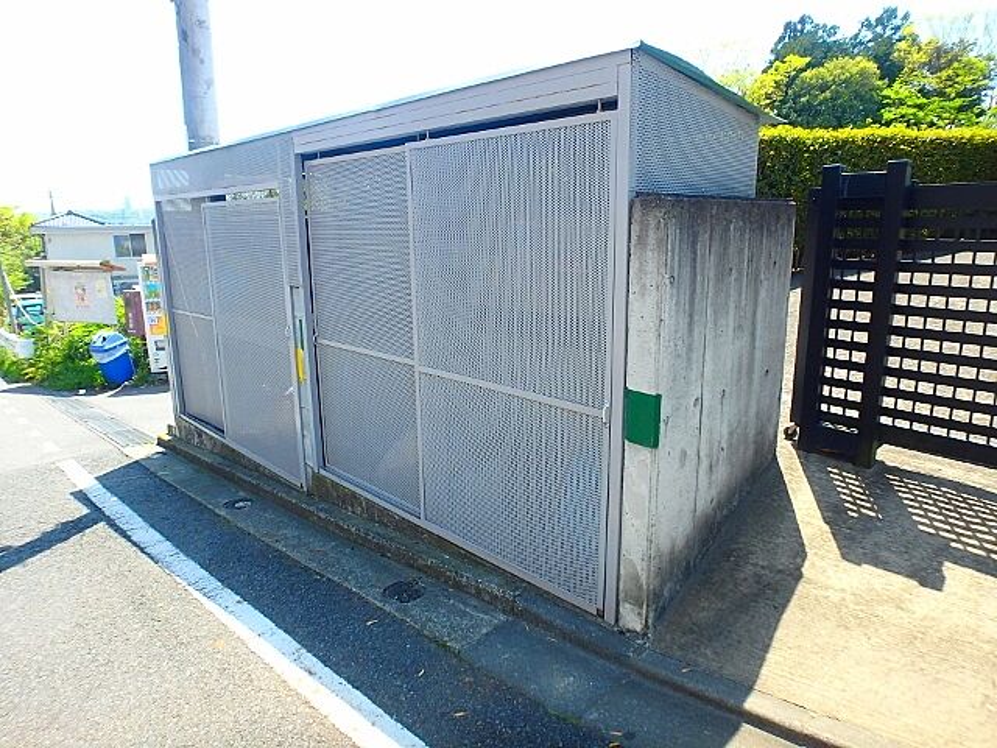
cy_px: 374
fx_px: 605
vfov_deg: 63.4
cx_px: 498
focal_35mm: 21
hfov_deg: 79.0
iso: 125
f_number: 3.5
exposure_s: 1/320
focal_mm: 3.7
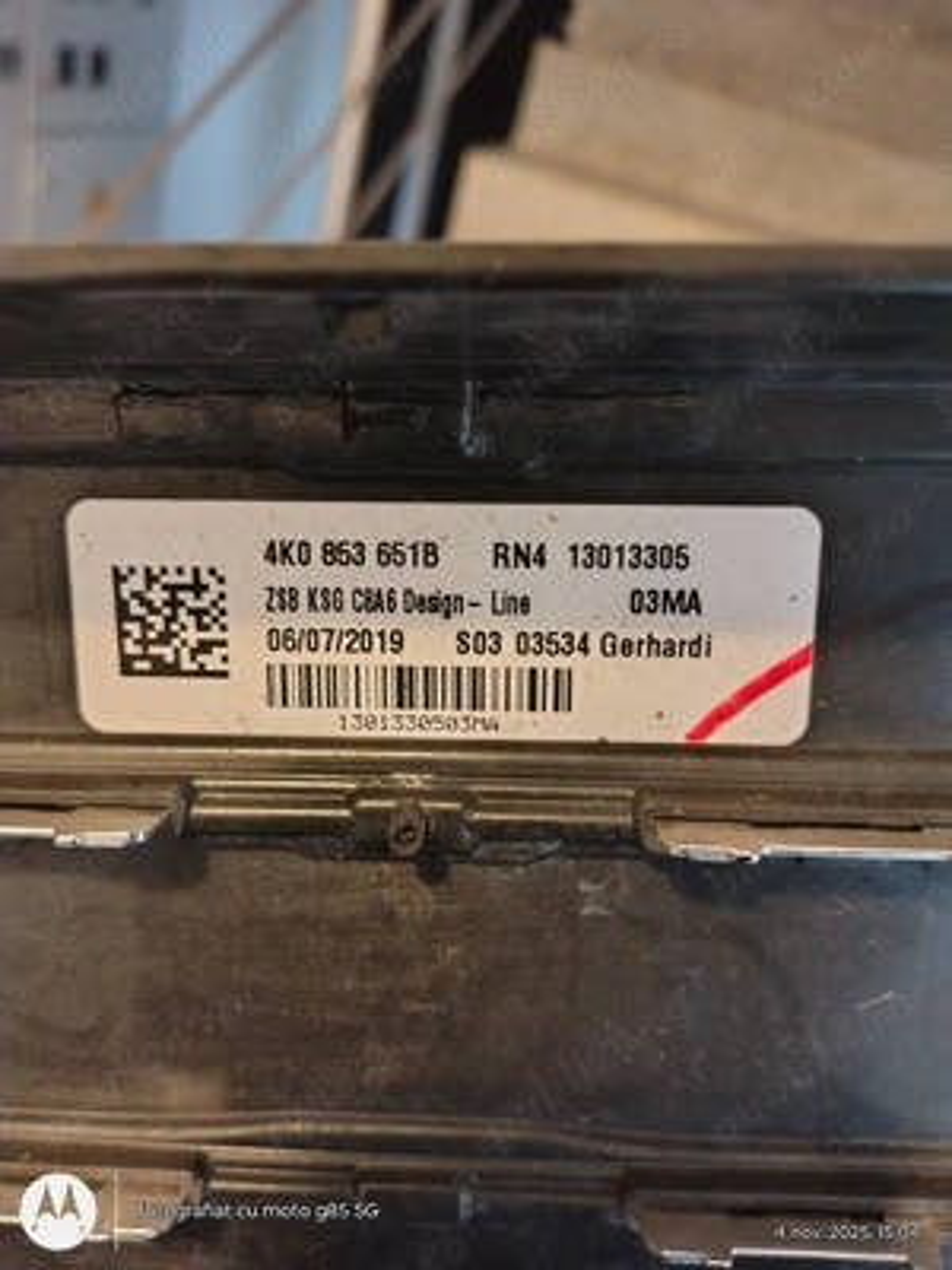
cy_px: 635
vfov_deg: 69.4
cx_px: 476
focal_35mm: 25
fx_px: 917
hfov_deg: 54.9
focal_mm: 4.71
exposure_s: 1/33.3
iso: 3977
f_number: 1.7
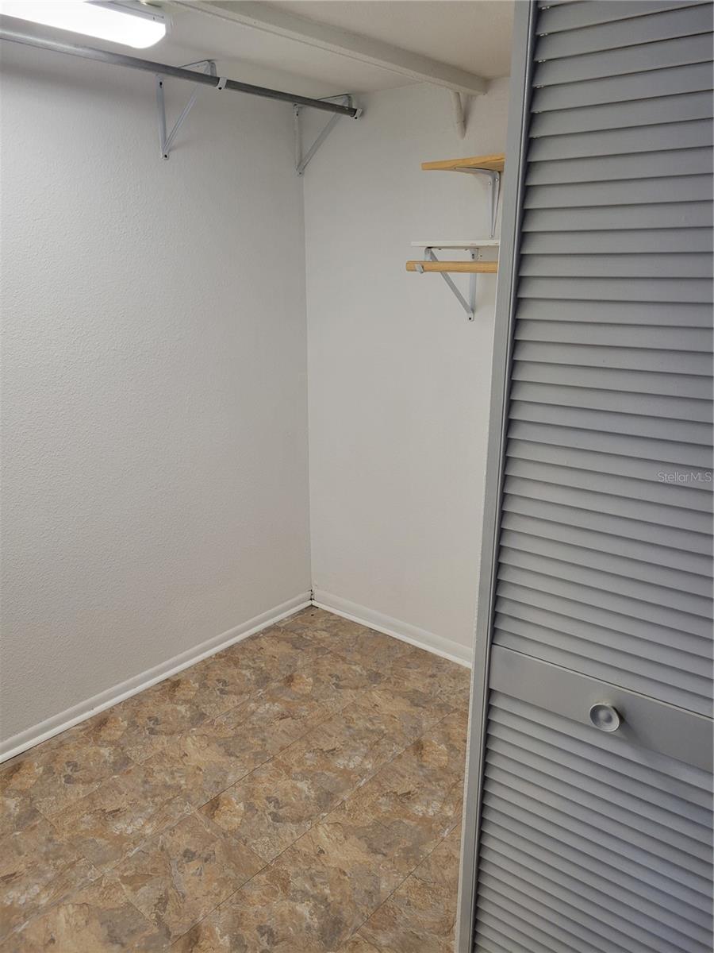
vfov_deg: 67.3
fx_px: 715
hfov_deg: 53.1
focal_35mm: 26
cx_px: 357
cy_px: 476
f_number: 1.8
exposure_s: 1/120
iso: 125
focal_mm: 5.4
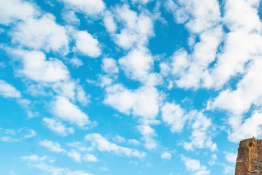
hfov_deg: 40.4
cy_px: 154
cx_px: 291
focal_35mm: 38
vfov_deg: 33.3
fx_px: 278
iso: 160
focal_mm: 11
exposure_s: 1/350
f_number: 10
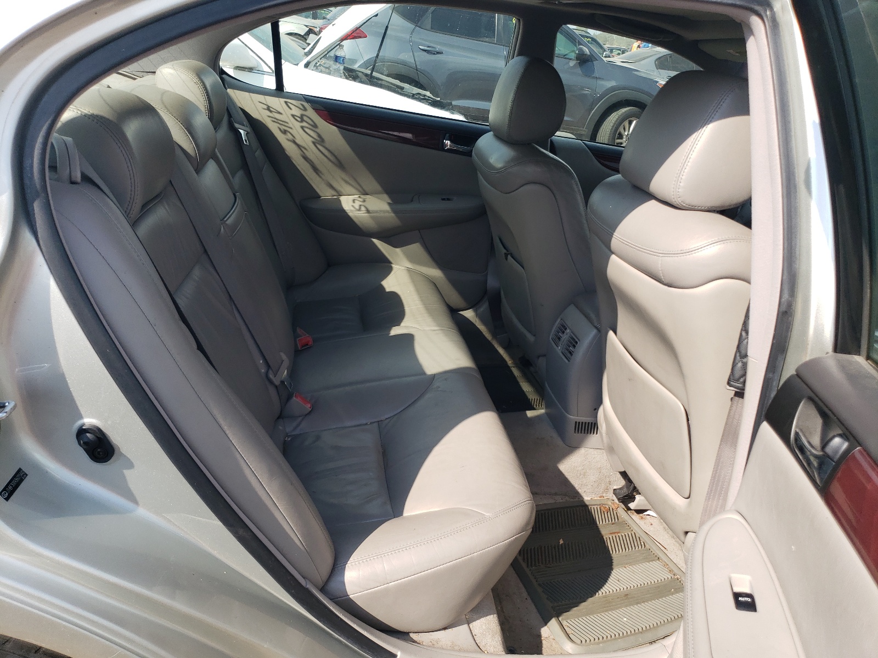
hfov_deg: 67.3
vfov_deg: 53.1
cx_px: 439
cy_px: 329
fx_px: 659
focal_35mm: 26
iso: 50
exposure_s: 1/1250
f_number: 1.5
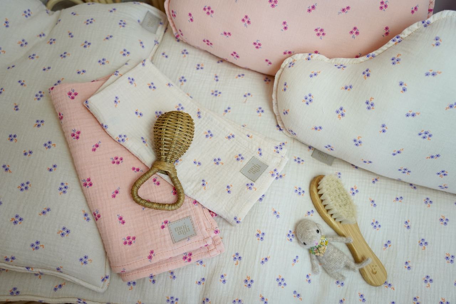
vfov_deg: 41.1
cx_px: 228
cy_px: 152
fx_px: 405
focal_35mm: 32
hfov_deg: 58.7
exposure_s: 1/125
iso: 1000
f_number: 4
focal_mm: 32
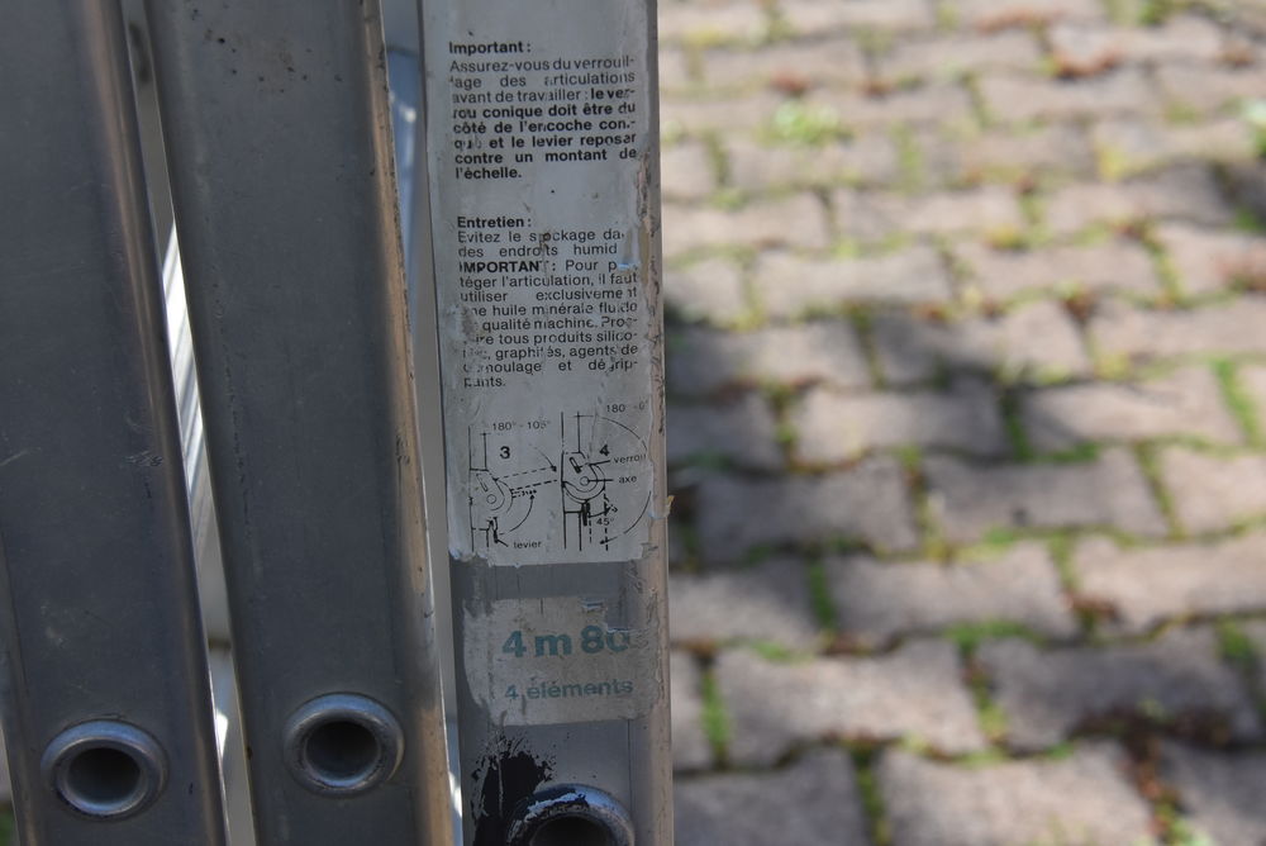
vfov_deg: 17.5
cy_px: 423
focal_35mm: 78
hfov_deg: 26.0
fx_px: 2744
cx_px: 633
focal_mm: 52
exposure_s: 1/500
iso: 800
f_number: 8
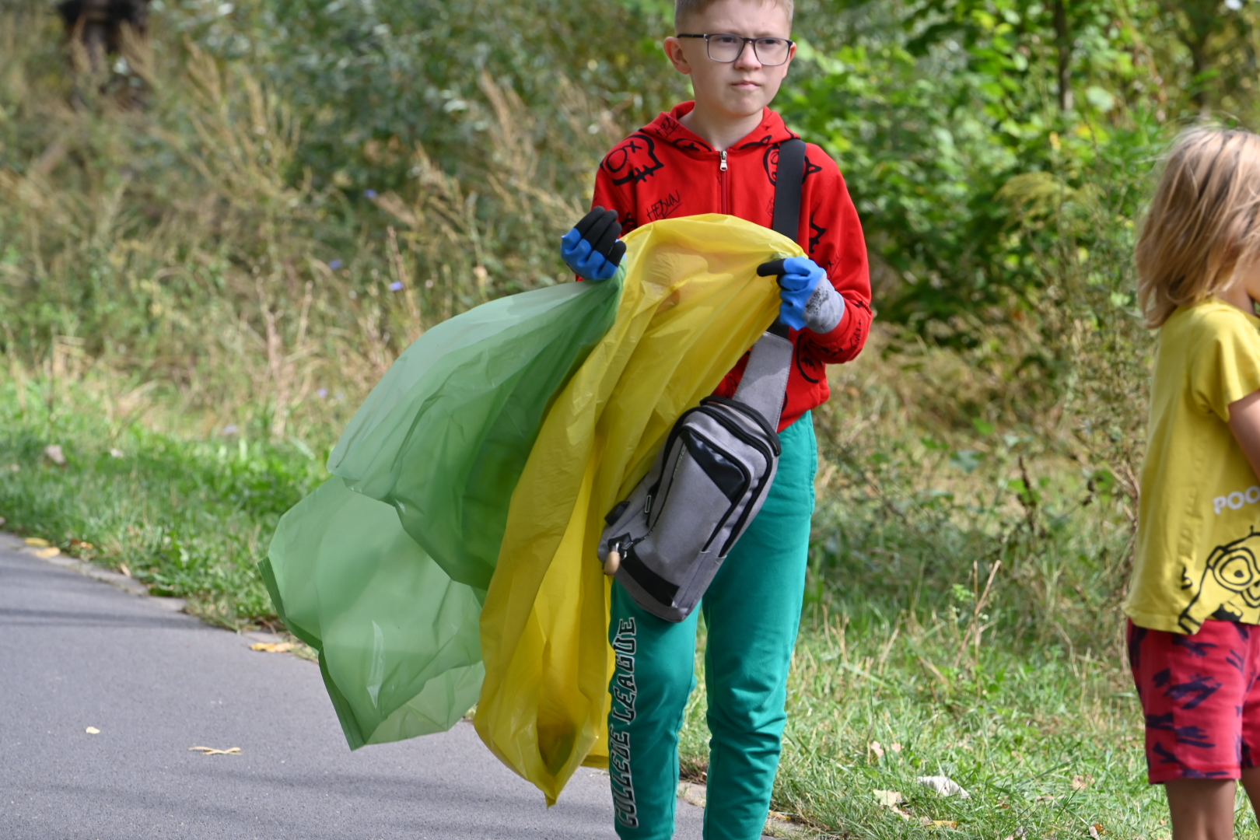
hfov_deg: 11.4
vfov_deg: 7.6
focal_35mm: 180
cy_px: 420
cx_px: 630
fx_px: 6300
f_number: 8
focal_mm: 180
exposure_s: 1/200
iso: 100
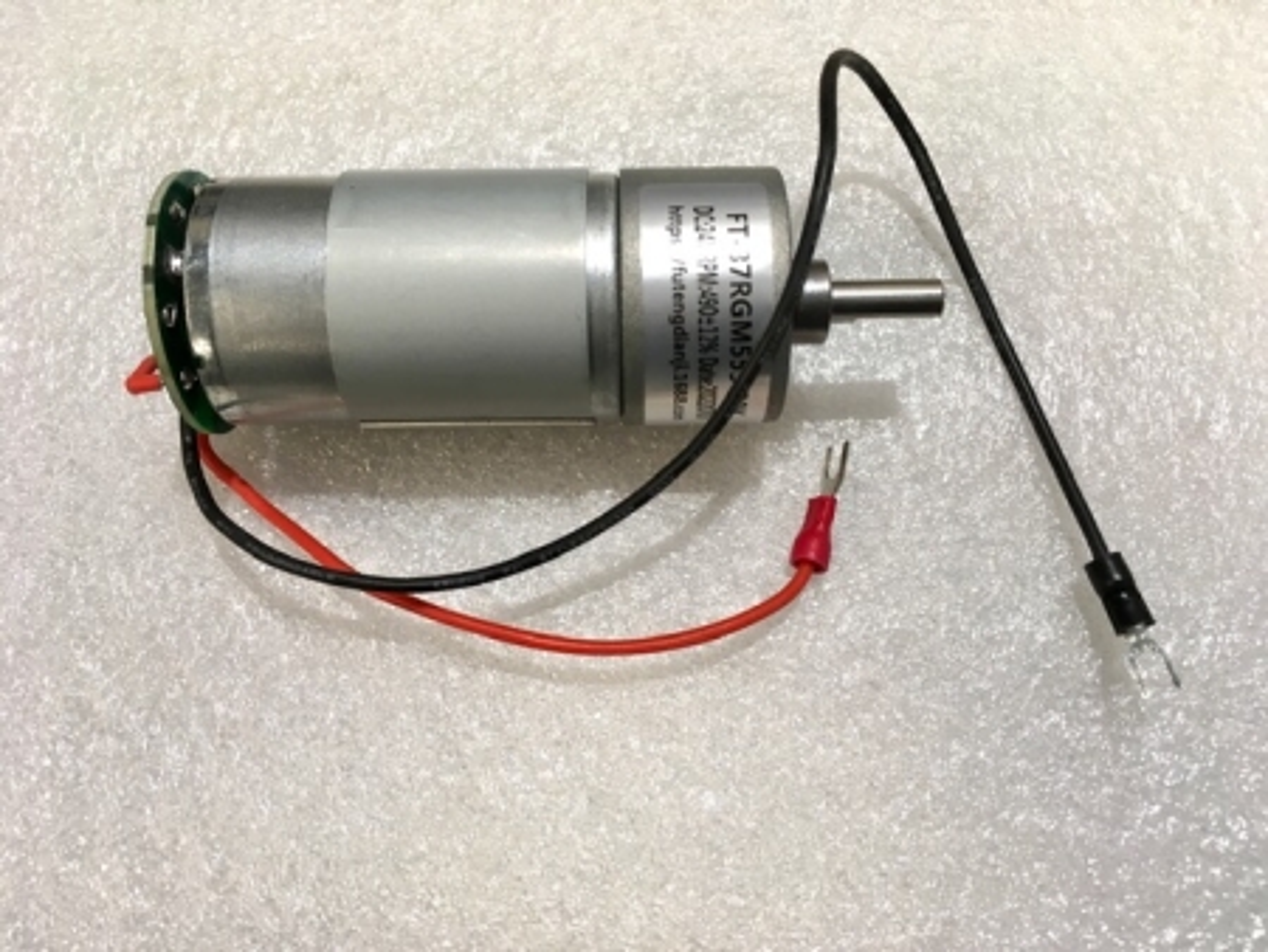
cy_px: 476
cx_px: 634
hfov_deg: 61.6
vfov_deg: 48.3
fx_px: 1063
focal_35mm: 29
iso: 32
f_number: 2.2
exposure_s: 1/33
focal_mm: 4.15
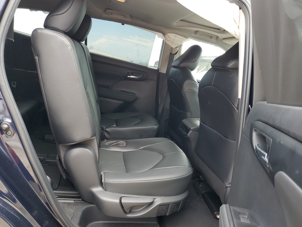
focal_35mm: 26
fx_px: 227
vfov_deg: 53.1
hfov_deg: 67.3
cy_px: 114
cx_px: 151
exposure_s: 1/120
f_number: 1.5
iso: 68
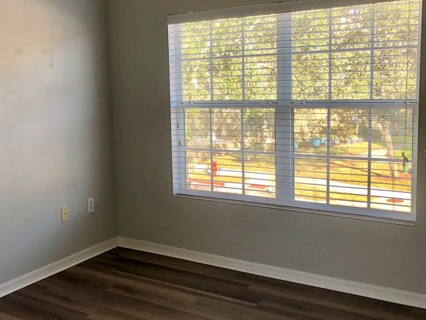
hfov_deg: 41.2
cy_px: 152
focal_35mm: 45
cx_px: 122
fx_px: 554
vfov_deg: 32.2
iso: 40
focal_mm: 3.99
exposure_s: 1/120
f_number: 1.8
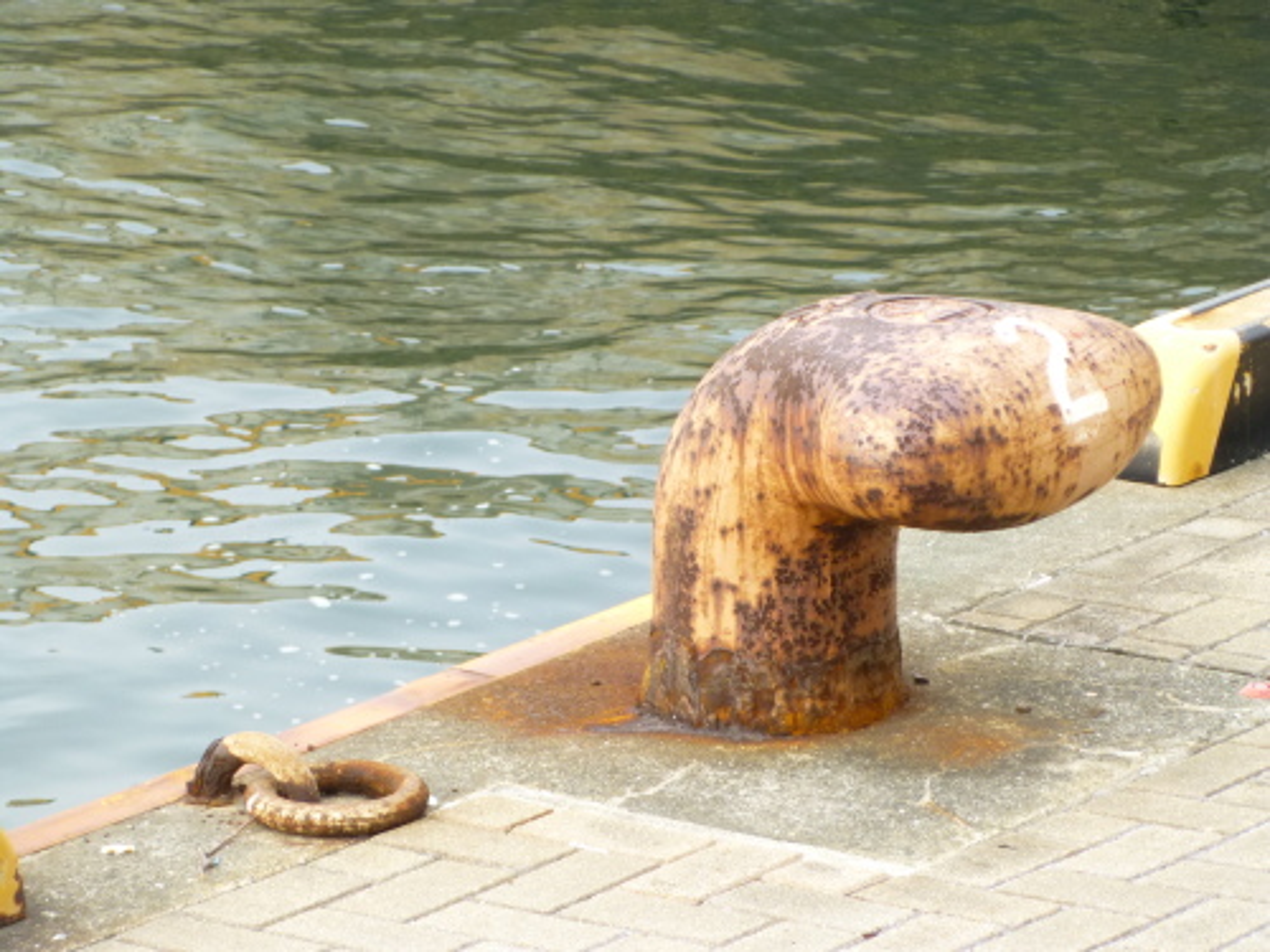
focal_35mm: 250
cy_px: 476
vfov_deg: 5.9
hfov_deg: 7.9
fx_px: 9172
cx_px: 635
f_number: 5.9
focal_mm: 45
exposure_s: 1/125
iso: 250
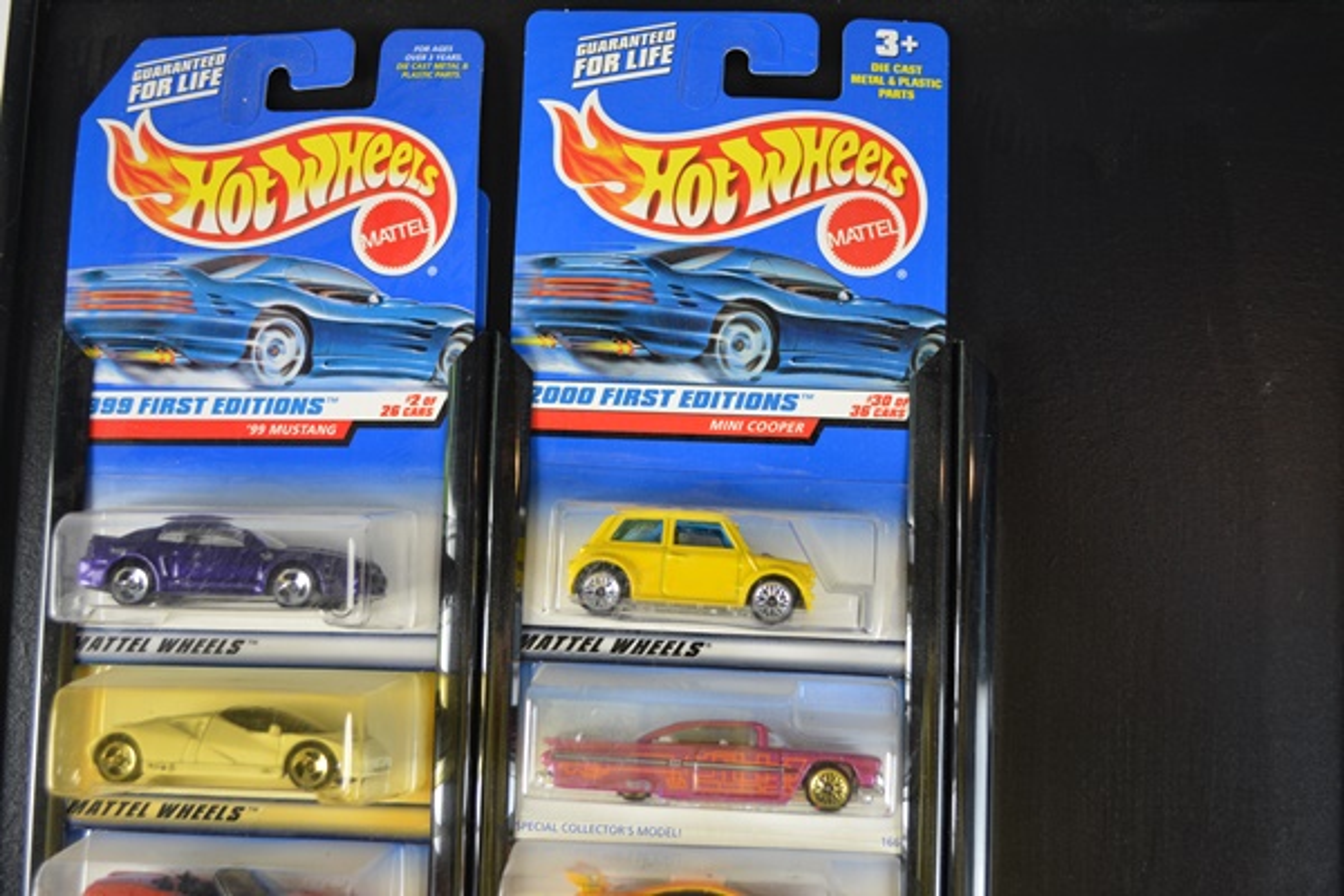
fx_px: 1344
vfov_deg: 36.9
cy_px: 448
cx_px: 672
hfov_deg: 53.1
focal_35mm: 36
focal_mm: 24
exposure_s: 1/60
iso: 500
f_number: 4
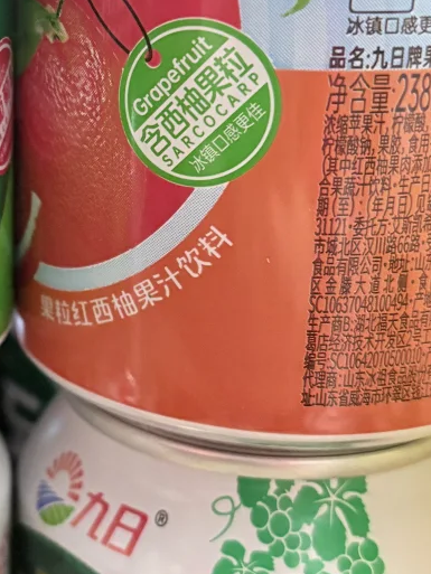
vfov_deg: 26.7
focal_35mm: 73
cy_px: 260
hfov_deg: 19.5
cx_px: -15
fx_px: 1211
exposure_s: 1/40
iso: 640
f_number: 1.6
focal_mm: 5.96
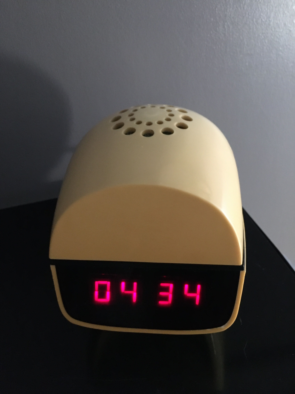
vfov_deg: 61.7
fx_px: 330
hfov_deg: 48.2
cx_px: 148
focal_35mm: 29
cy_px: 197
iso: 400
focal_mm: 4.15
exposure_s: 1/17
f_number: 2.2
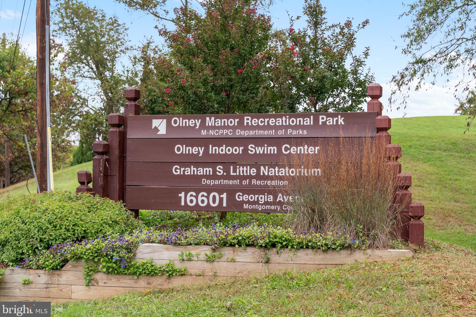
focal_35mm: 60
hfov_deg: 33.4
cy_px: 158
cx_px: 240
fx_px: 793
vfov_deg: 22.6
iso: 400
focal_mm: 59
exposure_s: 1/250
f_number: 6.3
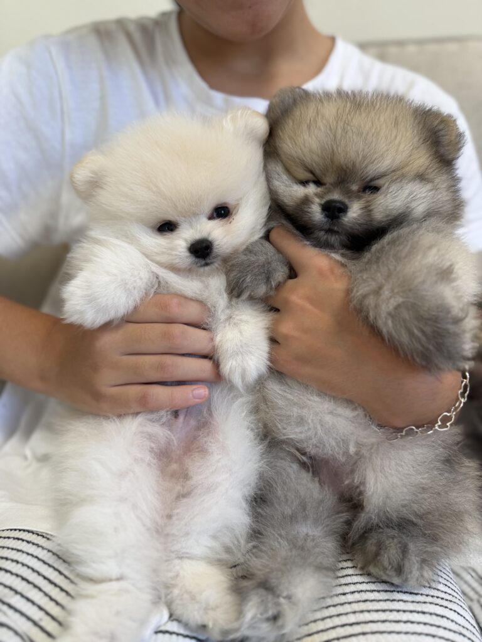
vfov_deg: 71.6
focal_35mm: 24
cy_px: 321
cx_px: 241
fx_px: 446
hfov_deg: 56.8
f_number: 1.78
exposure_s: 1/100
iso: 125
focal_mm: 6.76
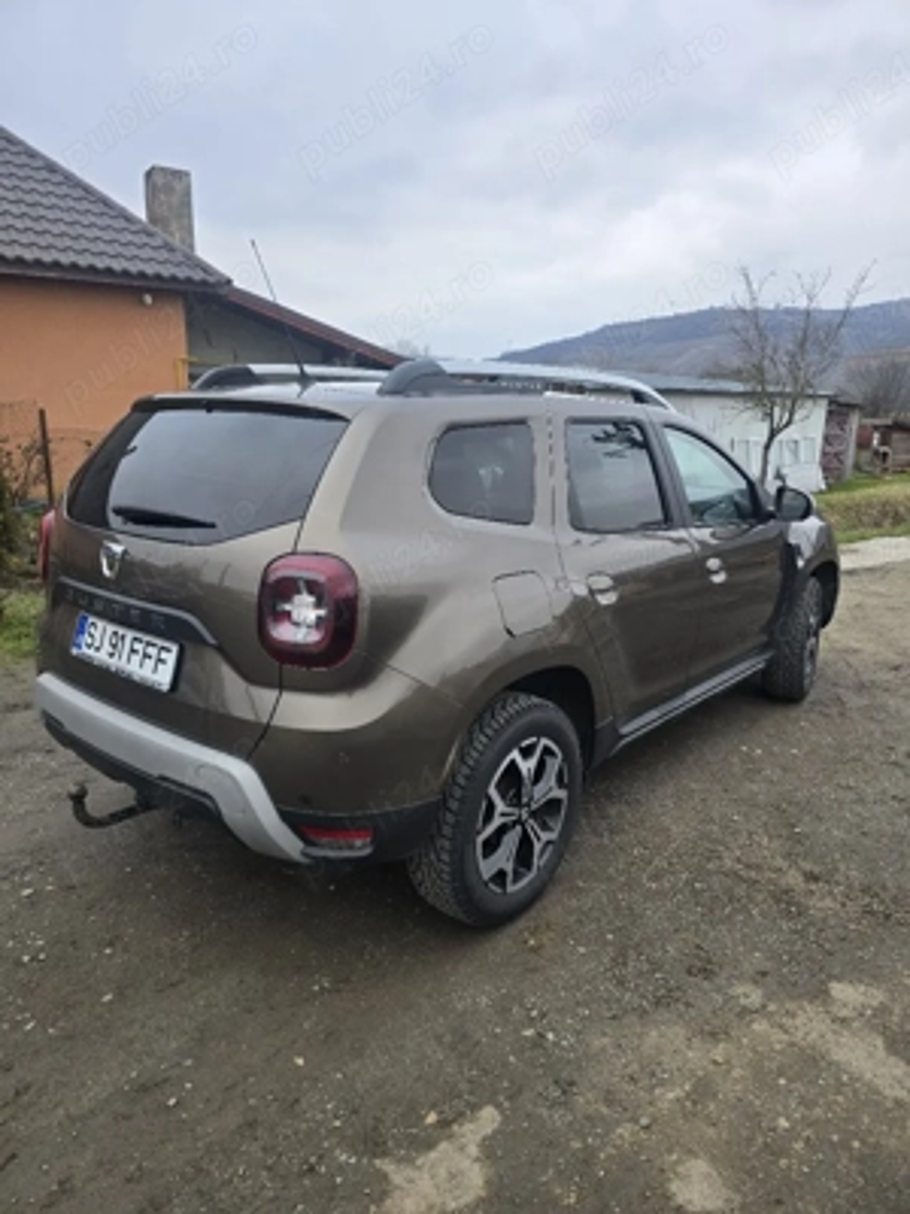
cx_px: 455
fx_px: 806
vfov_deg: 73.9
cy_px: 607
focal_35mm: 23
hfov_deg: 58.9
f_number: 1.7
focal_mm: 6.3
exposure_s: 1/182
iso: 16
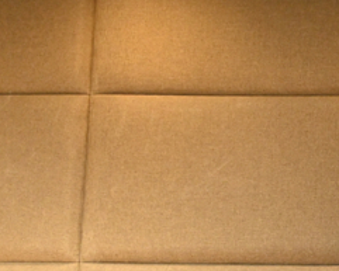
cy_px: 192
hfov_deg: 16.0
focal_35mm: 114
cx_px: 440
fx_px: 1143
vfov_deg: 13.5
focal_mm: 30.5
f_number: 4.8
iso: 3200
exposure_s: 1/125
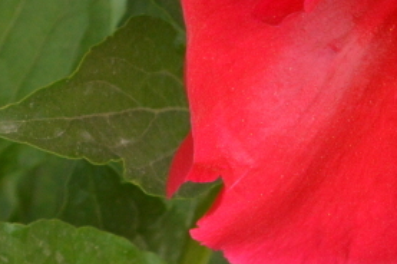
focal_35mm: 643
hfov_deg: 3.2
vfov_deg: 2.1
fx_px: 7082
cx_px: 433
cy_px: -131
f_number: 18
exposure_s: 1/250
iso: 900
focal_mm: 116
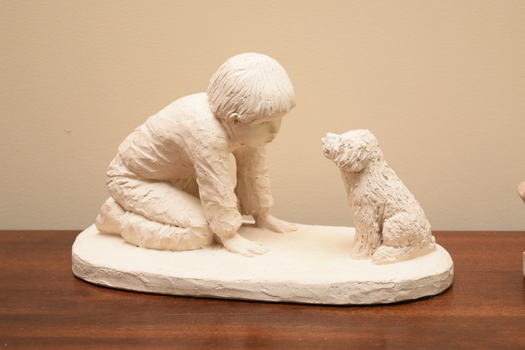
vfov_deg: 16.6
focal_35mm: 82
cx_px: 262
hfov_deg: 24.6
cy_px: 175
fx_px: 1203
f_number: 5.6
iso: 1800
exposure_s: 1/60
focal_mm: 55
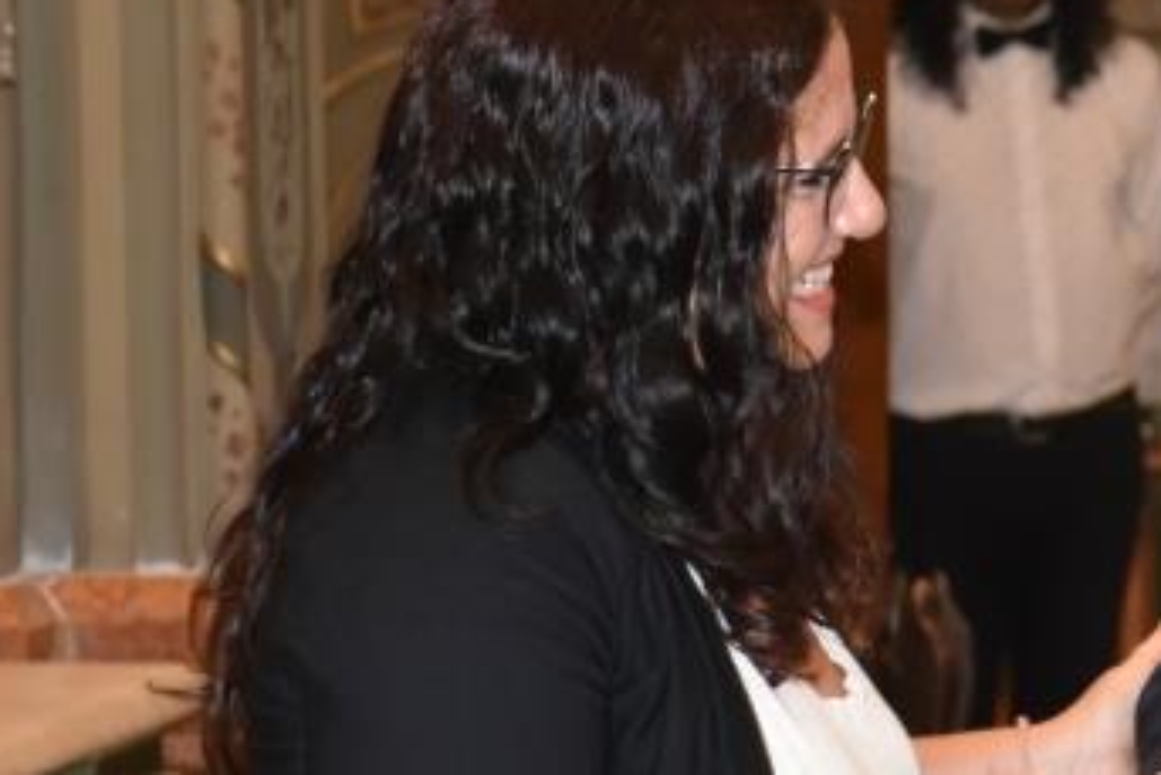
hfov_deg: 9.0
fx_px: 7227
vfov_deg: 6.1
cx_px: 1696
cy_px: 523
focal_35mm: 224
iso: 1250
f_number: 5.6
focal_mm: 50
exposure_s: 1/60
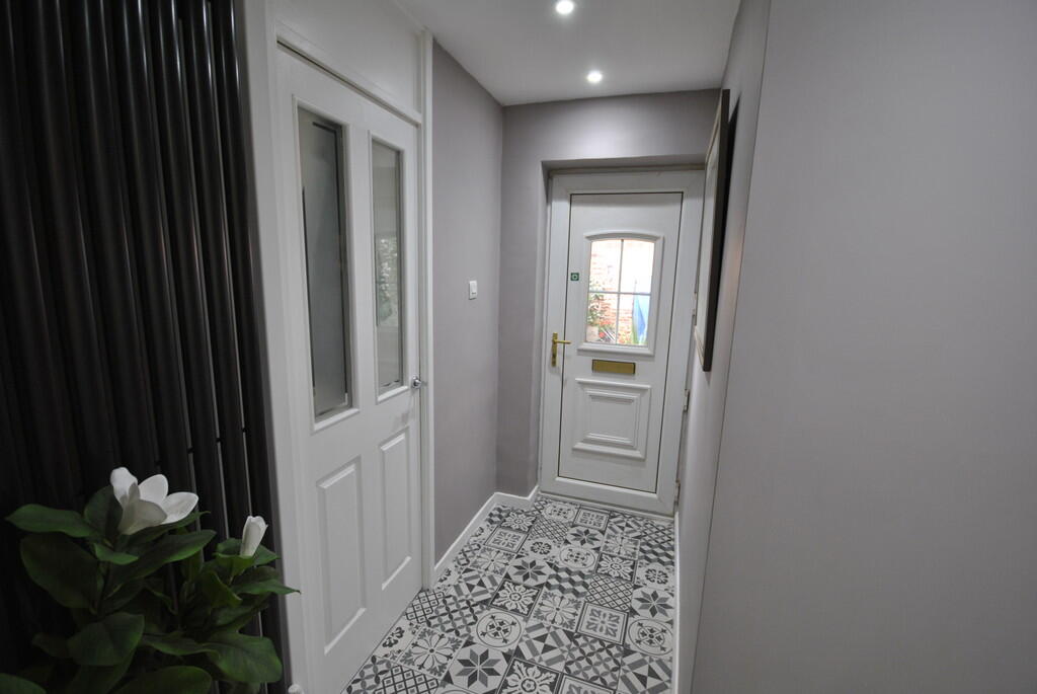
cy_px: 347
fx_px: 433
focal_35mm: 15
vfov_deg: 77.5
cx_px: 518
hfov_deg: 100.3
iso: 220
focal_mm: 10
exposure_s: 1/30
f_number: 4
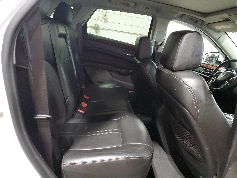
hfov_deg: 67.3
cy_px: 89
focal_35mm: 26
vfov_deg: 53.1
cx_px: 118
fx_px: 178
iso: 320
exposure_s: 1/24
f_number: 1.5
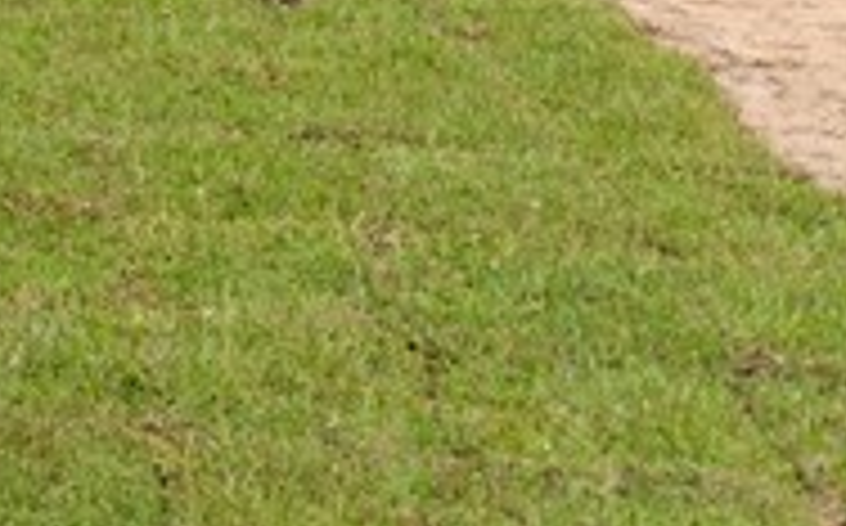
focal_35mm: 159
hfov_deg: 10.5
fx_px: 3662
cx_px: -1444
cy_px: -710
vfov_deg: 7.7
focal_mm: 18
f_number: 3.2
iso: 800
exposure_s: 1/500
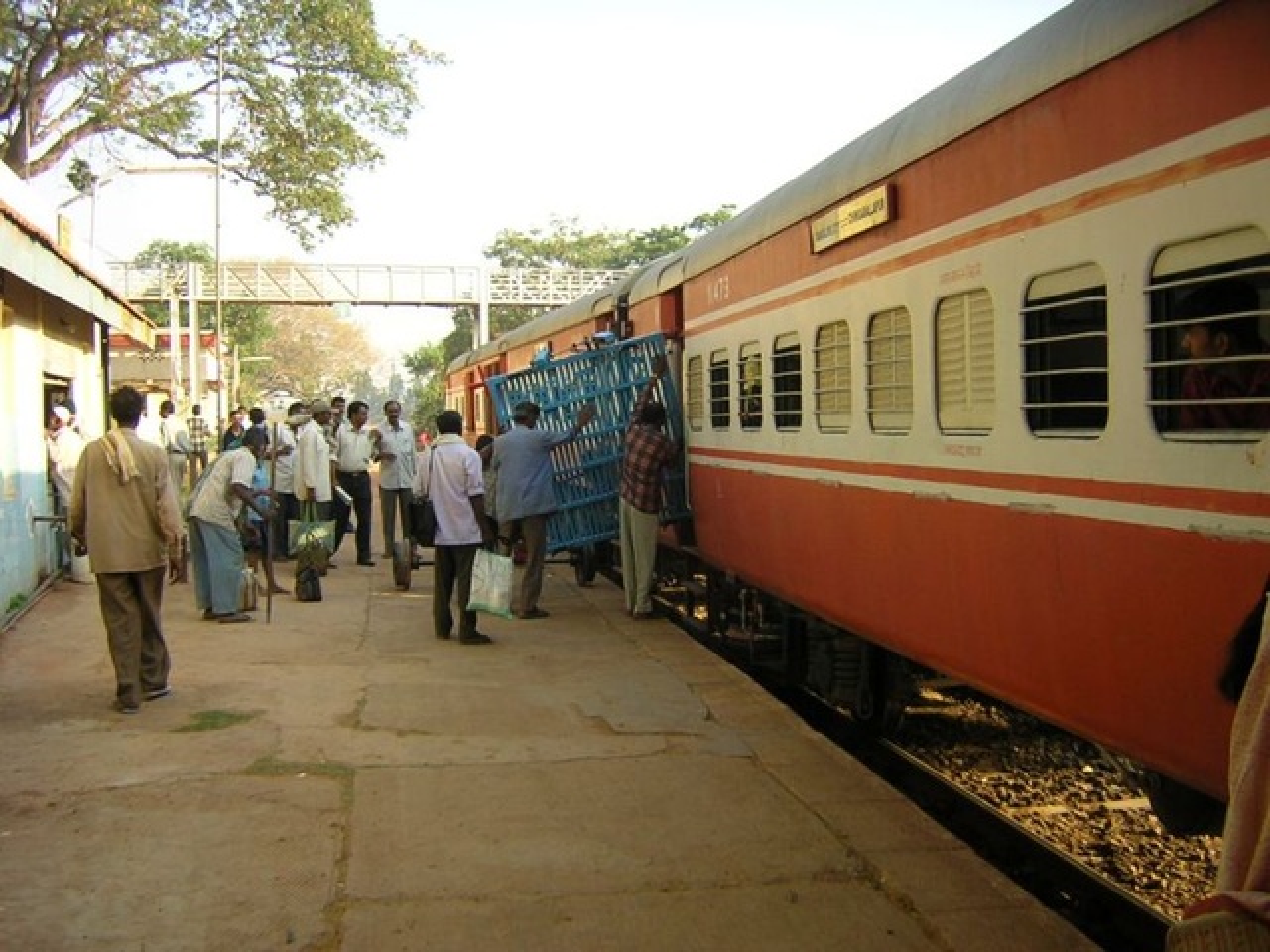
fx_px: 1321
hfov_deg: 51.4
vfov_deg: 39.7
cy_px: 476
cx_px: 635
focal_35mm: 36
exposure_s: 1/215
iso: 100
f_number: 2.6
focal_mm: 4.7
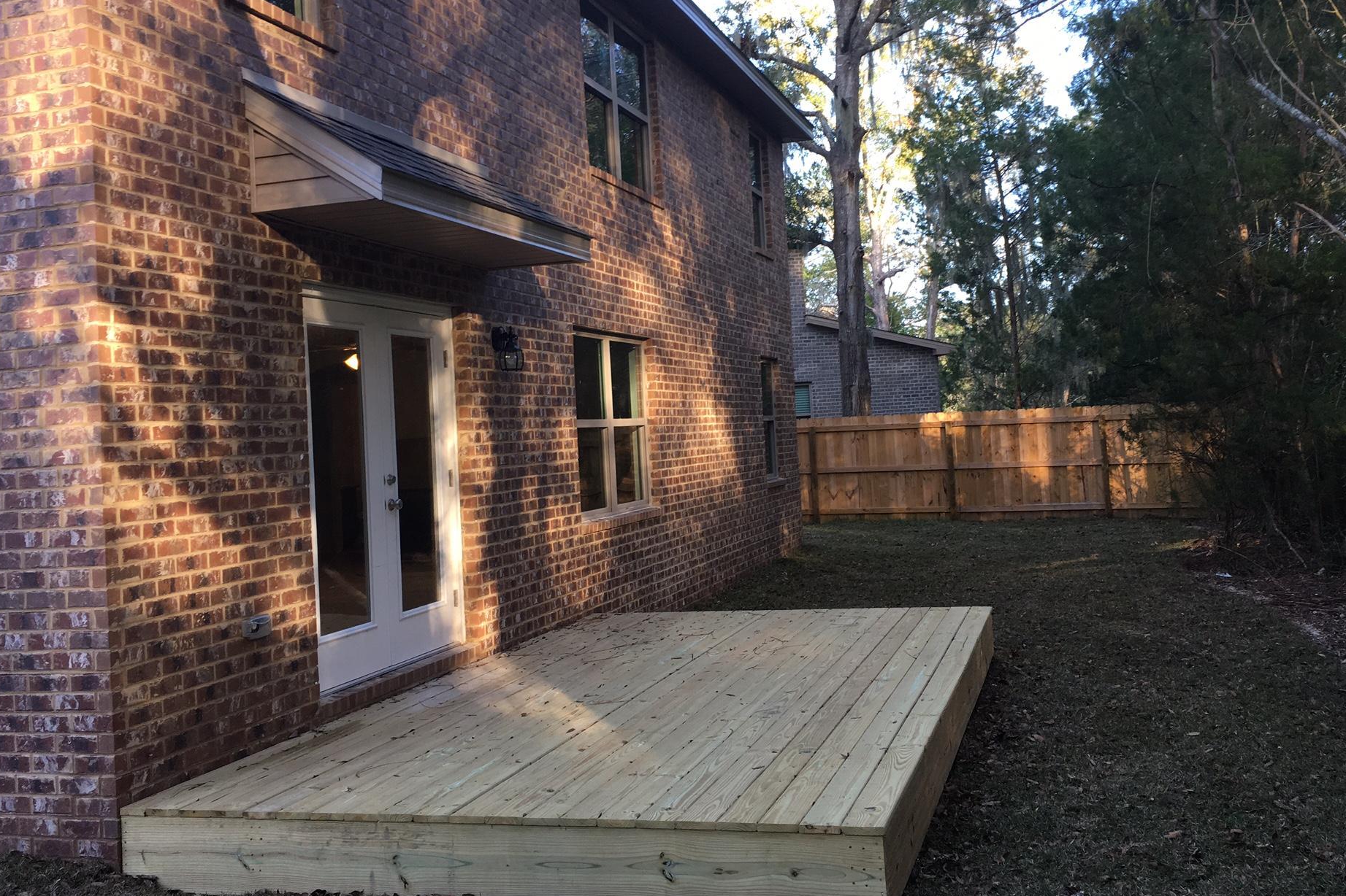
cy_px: 400
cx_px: 729
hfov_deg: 57.2
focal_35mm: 33
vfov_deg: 39.9
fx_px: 1234
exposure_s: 1/120
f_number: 2.2
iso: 32
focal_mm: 4.15
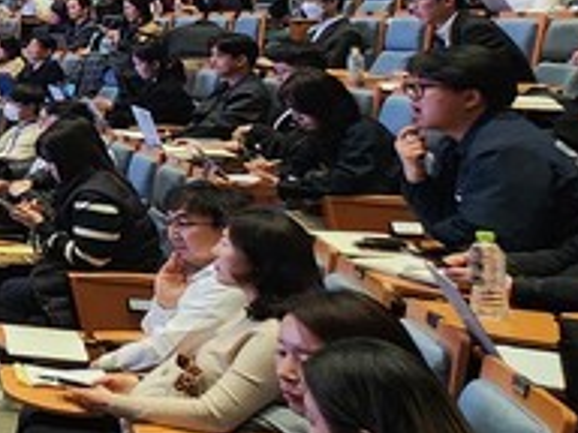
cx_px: -680
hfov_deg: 17.1
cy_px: -90
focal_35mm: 65
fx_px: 1085
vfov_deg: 21.0
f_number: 2.2
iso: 200
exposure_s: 1/60
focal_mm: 2.2
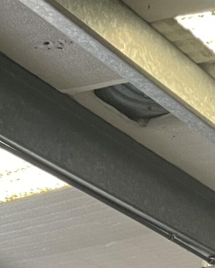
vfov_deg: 13.6
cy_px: 504
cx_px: 342
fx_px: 994
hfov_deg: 11.7
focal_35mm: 125
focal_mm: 5.1
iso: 250
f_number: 1.6
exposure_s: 1/60
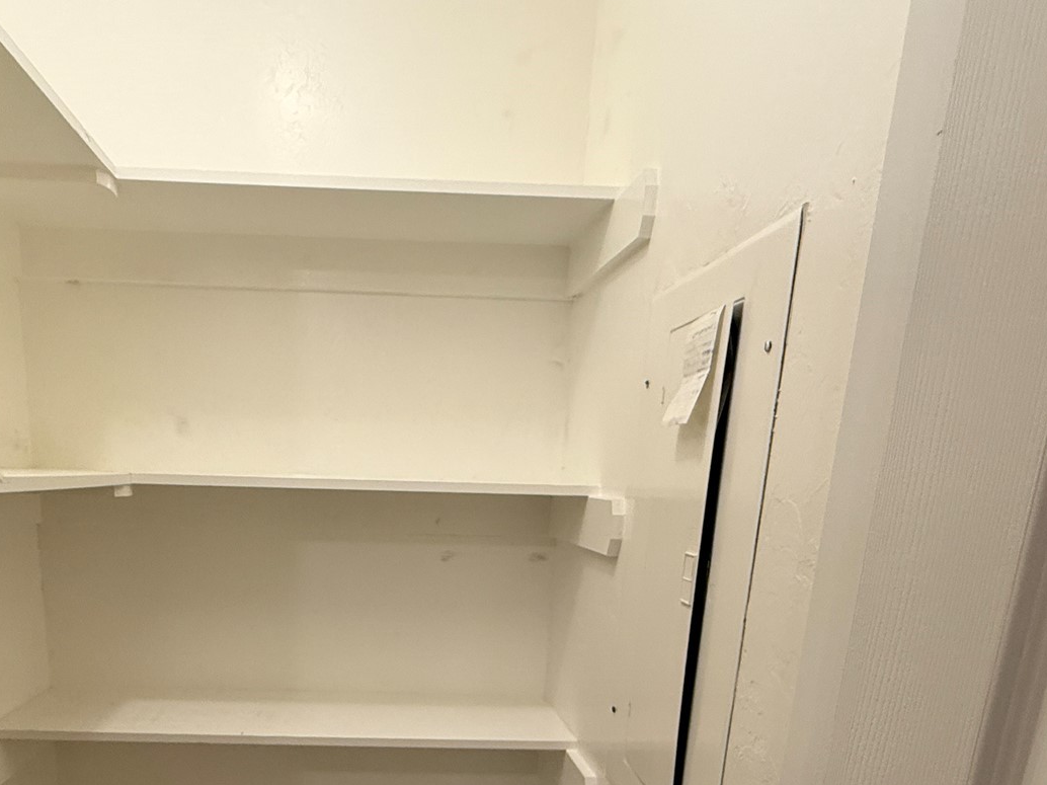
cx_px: 395
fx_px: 786
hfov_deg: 66.3
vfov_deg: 48.4
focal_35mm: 26
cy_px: 681
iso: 250
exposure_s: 1/120
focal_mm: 2.22
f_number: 2.2
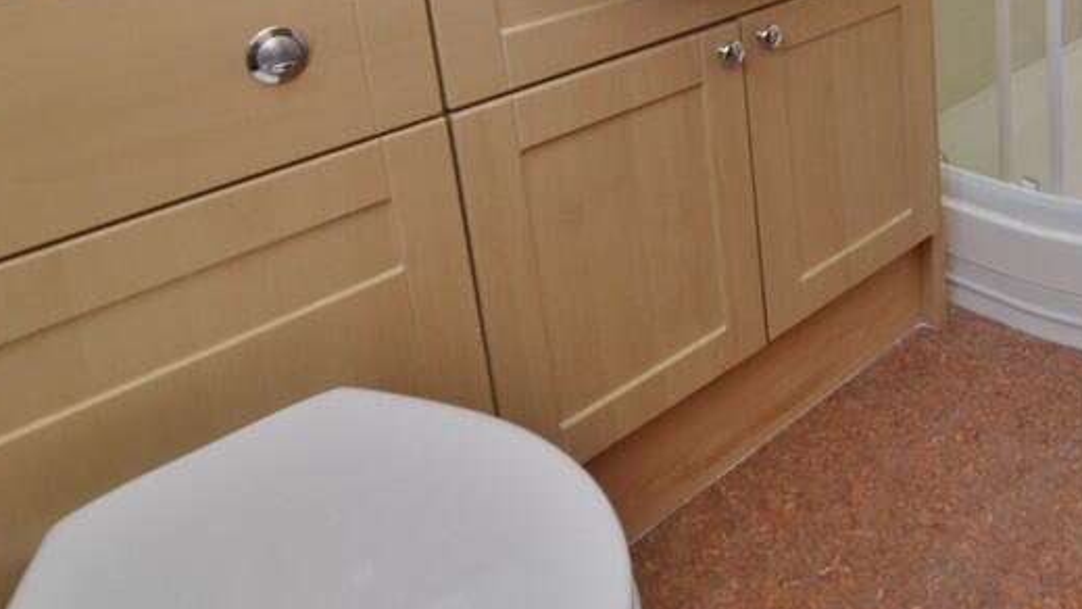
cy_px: -52
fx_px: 976
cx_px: 942
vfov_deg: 31.0
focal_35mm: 34
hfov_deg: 52.1
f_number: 5.6
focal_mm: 11
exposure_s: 1/60
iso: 400
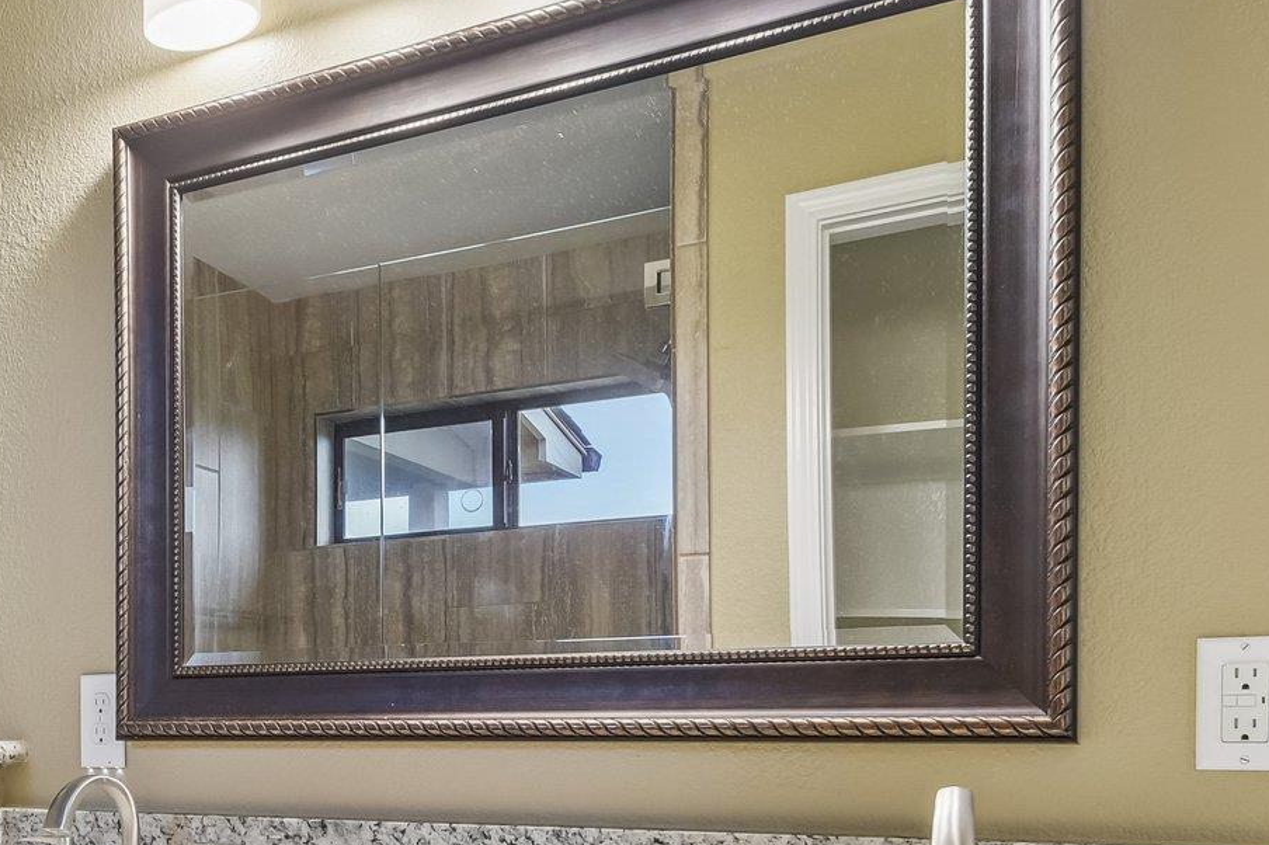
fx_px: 1198
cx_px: 386
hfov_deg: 54.3
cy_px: 694
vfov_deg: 37.3
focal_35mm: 34
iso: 400
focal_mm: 10
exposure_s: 1/4
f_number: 8
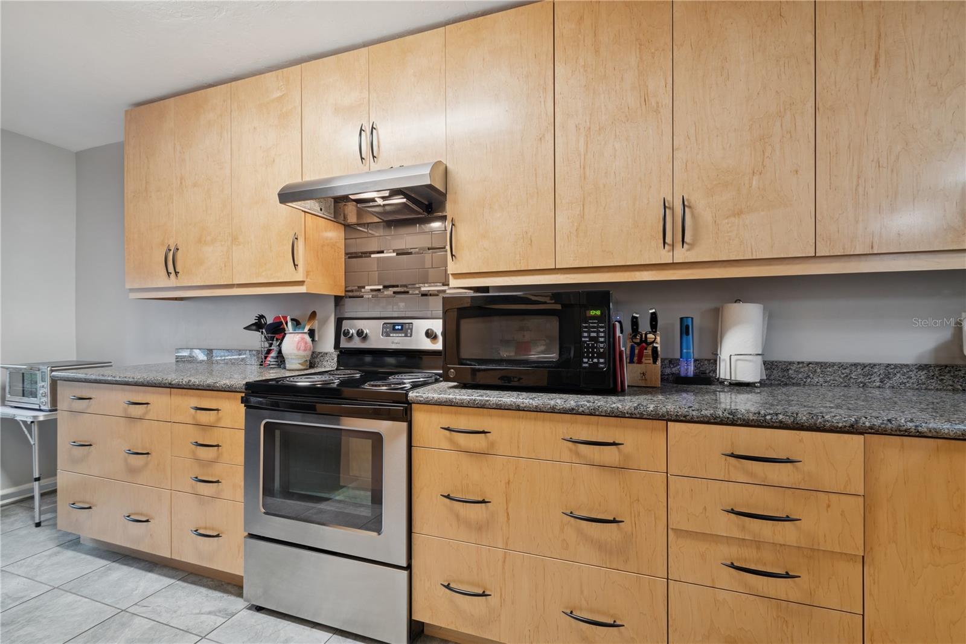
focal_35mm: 15
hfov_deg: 100.4
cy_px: 322
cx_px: 483
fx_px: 402
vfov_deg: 77.3
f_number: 8
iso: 200
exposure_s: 1/2
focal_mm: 10
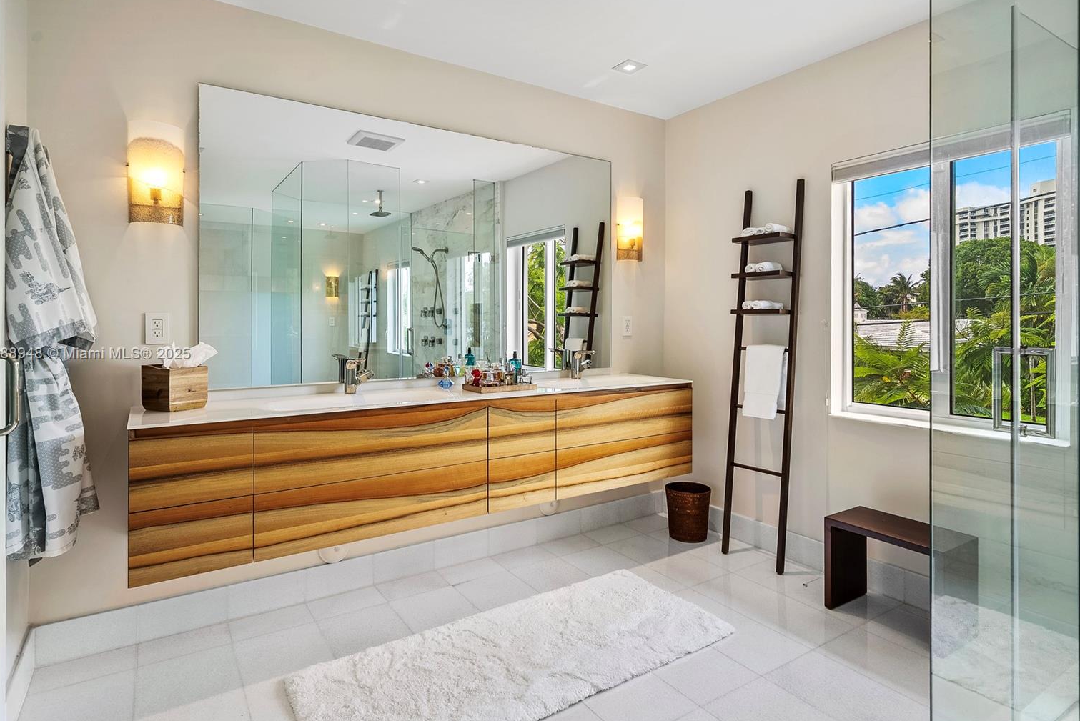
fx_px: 540
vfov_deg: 67.4
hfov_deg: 90.0
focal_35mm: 18
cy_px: 354
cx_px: 533
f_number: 8
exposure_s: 1/10
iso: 400
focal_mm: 17
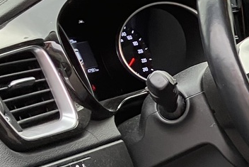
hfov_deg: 15.3
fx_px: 823
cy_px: 176
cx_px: 416
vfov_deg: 11.4
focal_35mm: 119
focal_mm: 3.99
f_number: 1.8
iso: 100
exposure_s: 1/60
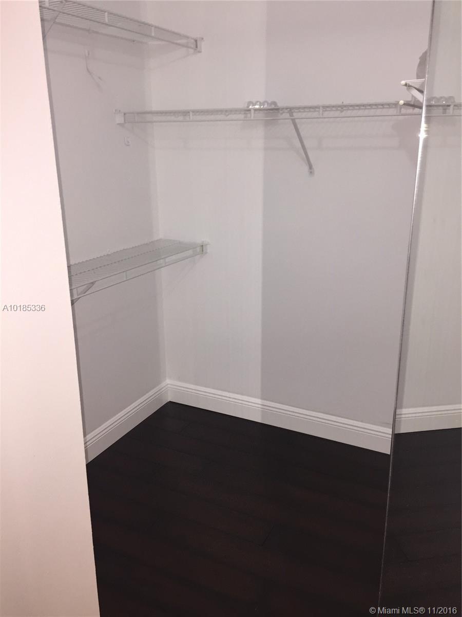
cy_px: 308
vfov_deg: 61.7
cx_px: 231
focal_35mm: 29
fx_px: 516
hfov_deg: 48.2
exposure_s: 1/17
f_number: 2.2
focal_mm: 4.15
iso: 80
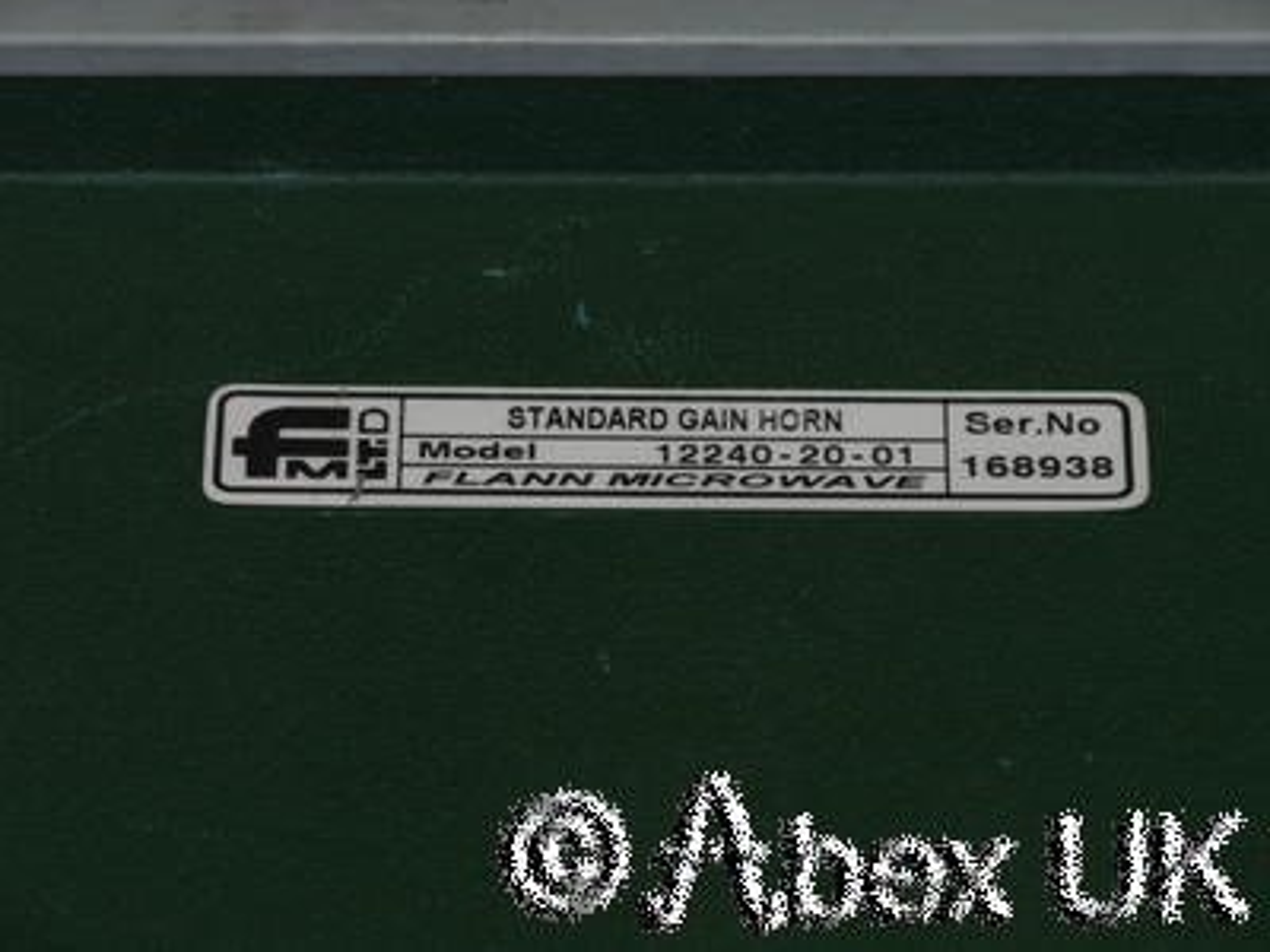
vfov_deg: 6.8
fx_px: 7998
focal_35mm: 218
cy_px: 476
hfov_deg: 9.1
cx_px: 635
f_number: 11
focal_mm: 109
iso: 400
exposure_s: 1/60
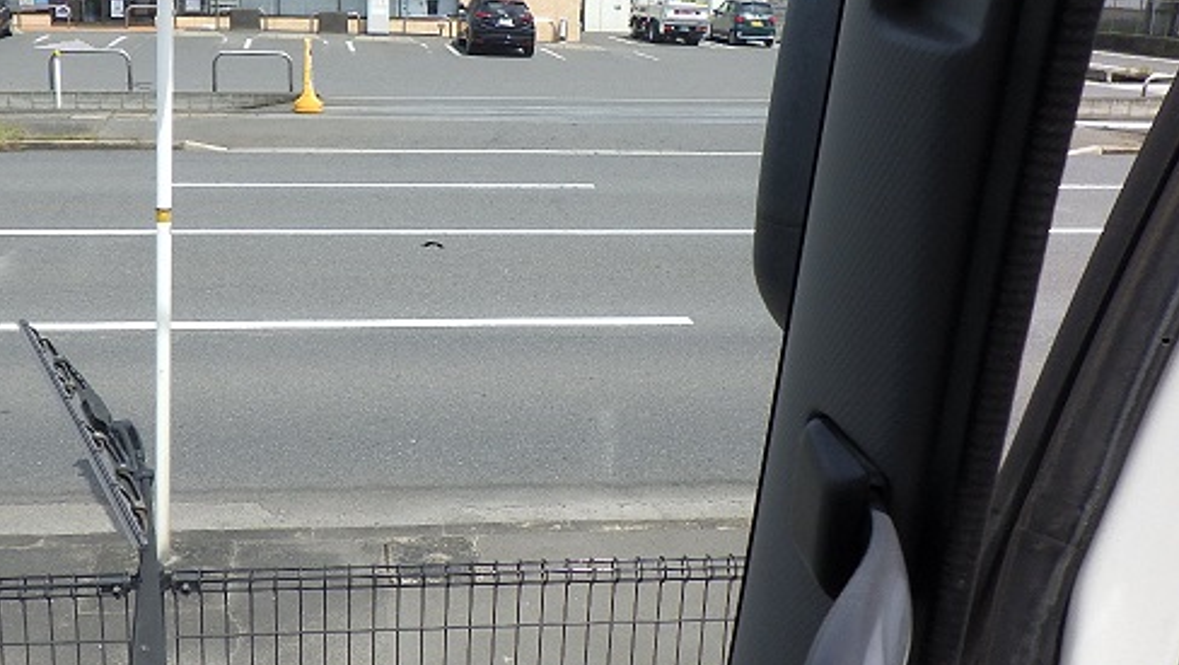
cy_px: 273
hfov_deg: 50.0
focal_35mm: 40
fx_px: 1251
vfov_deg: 29.7
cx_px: 445
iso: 125
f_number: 4.2
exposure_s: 1/640
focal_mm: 5
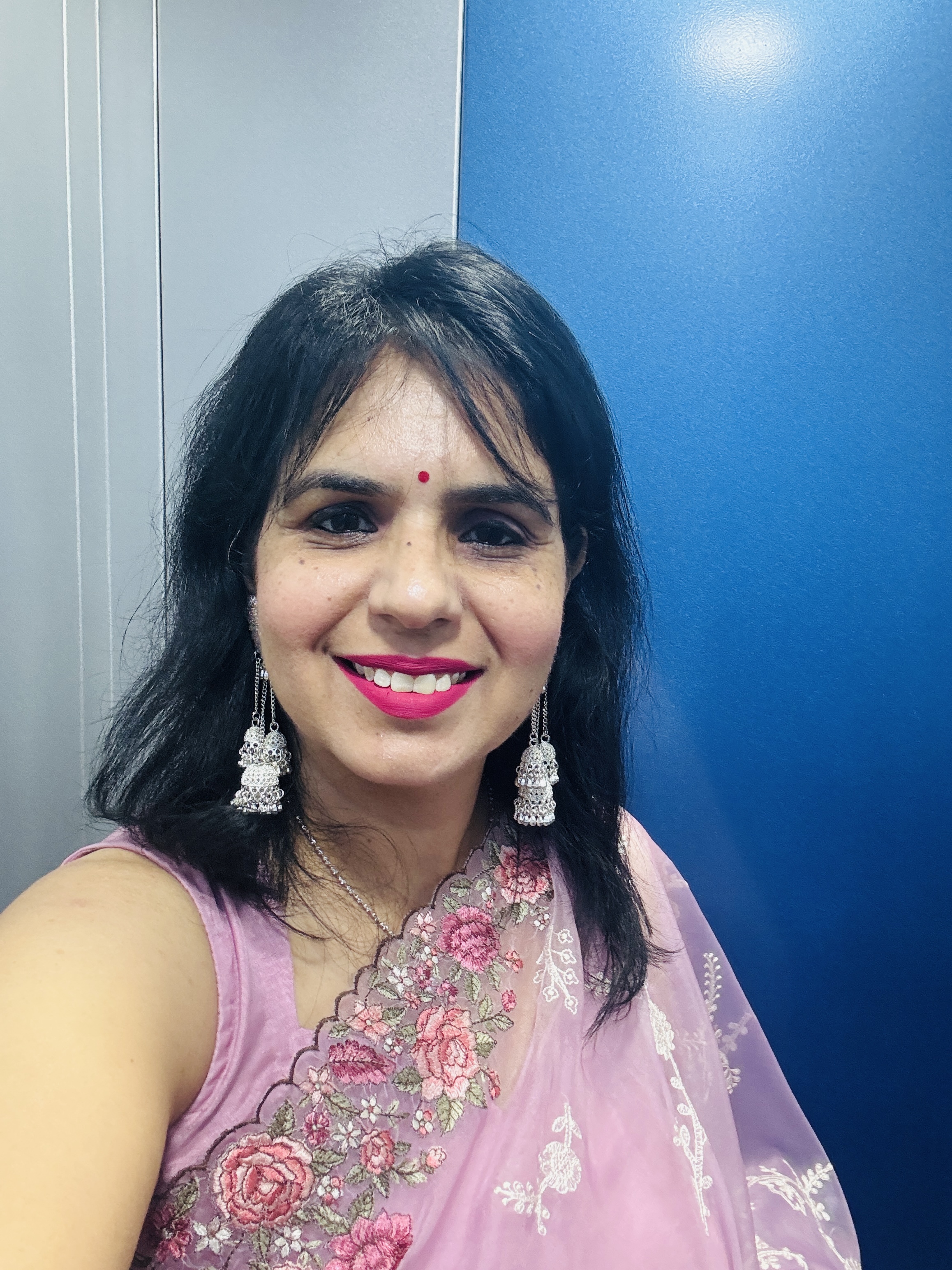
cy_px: 635
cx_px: 476
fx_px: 1100
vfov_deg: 60.0
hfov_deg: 46.8
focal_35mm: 30
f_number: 1.9
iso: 125
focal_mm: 2.69
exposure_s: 1/50
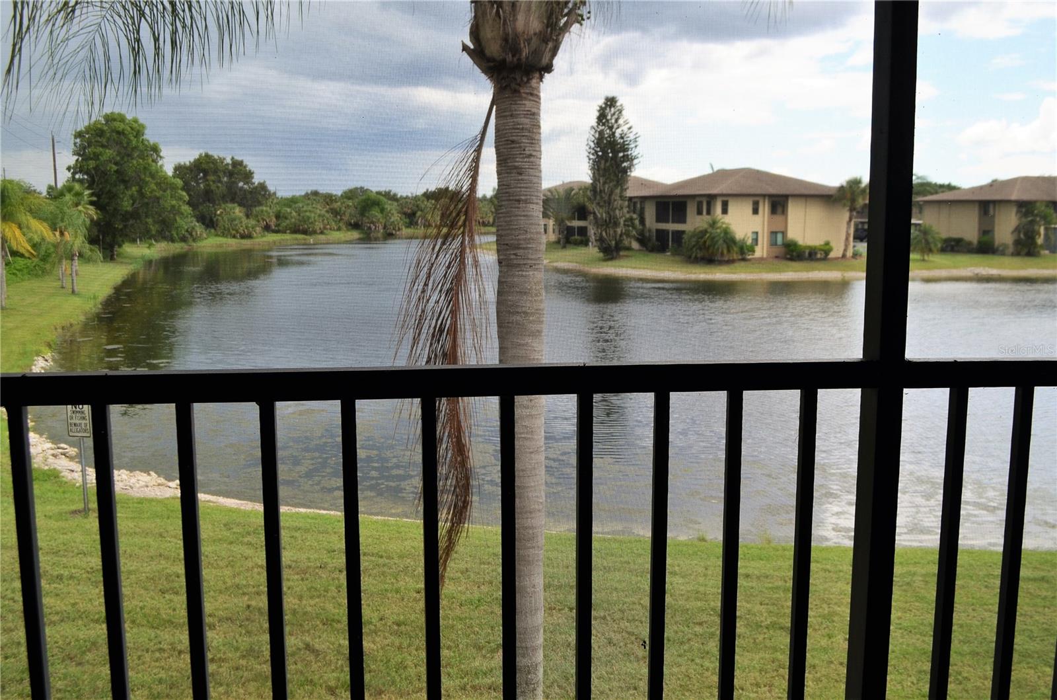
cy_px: 350
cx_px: 528
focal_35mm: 36
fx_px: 1055
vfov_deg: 36.7
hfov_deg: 53.2
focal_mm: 24
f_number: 6.3
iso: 200
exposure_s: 1/160
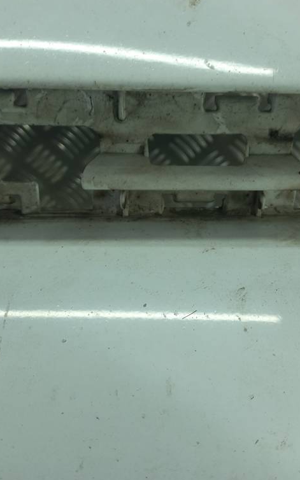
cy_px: 239
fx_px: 471
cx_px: 166
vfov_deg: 54.0
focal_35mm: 36
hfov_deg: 35.3
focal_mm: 4.6
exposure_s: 1/50
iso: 32
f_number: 1.8
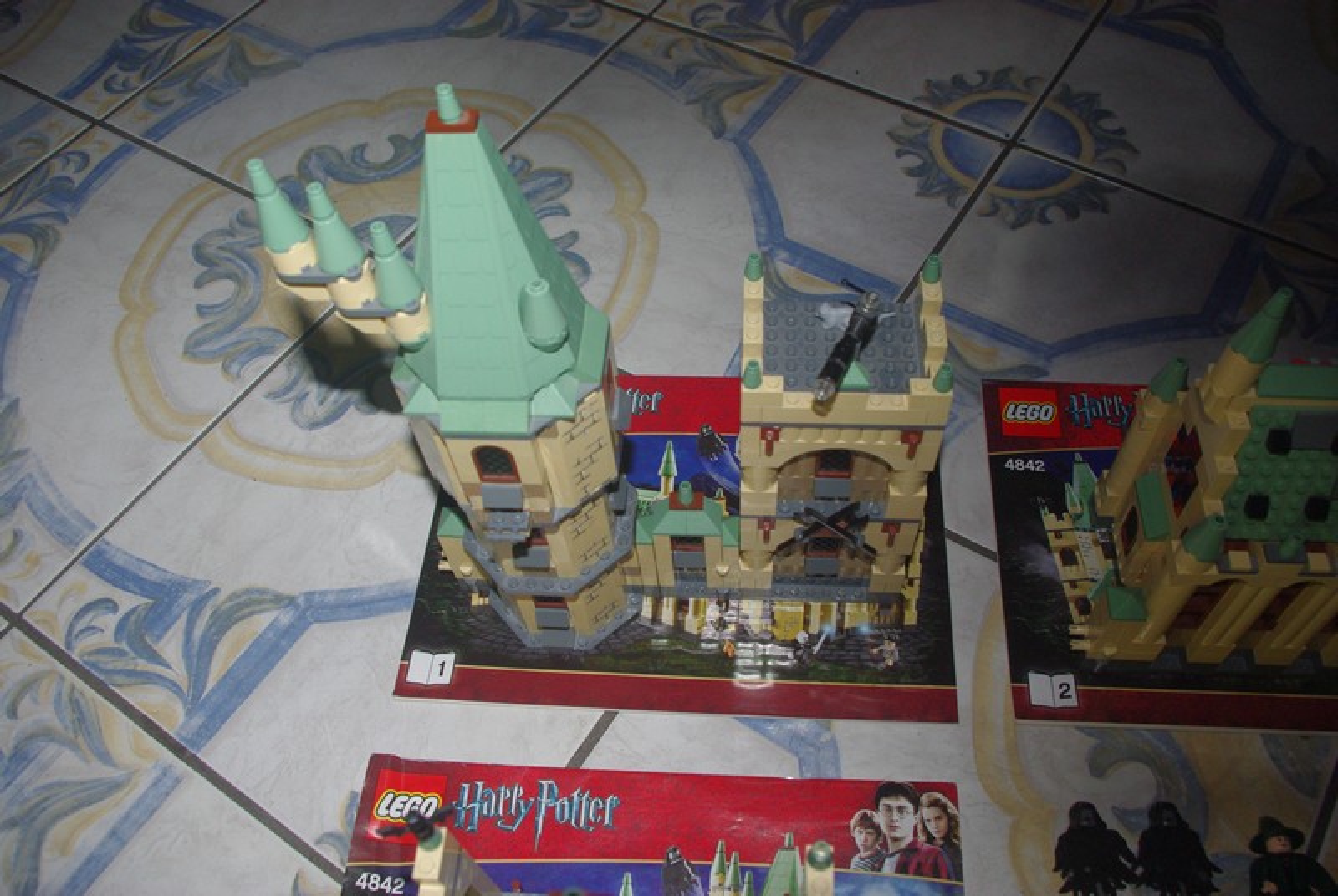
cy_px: 448
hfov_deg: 61.9
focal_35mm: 30
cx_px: 669
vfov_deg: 43.7
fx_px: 1117
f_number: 6.7
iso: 400
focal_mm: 20
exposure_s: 1/30
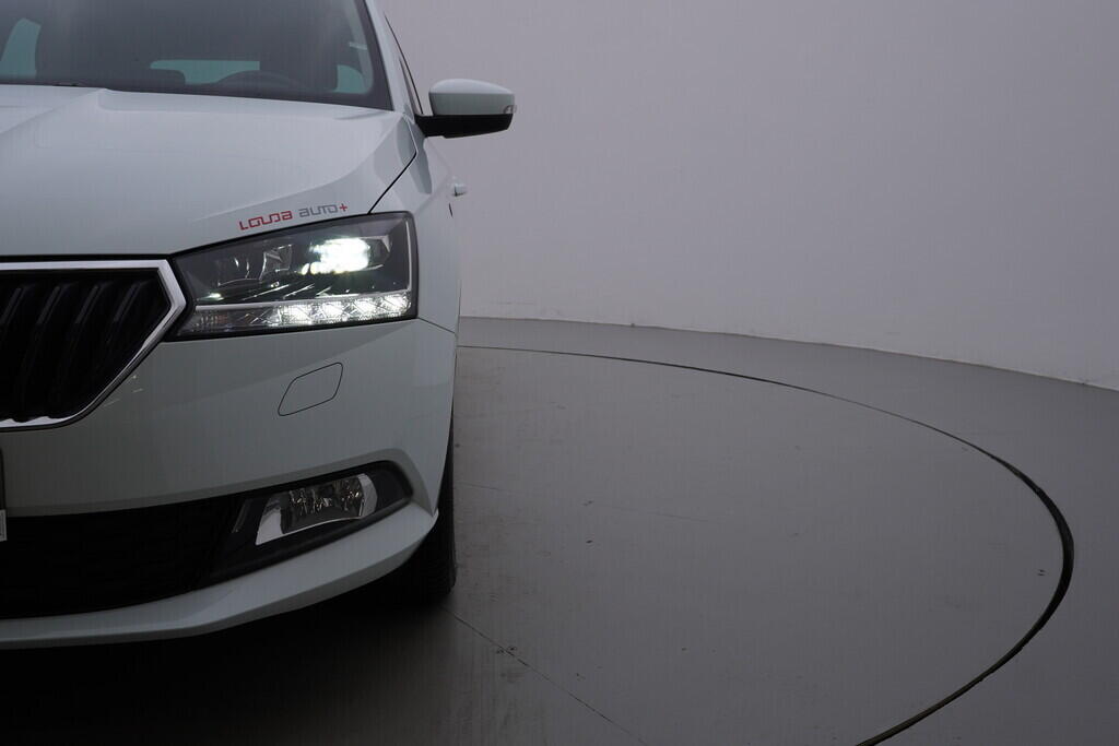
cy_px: 373
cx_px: 560
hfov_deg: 53.1
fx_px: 1119
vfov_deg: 36.9
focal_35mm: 36
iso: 125
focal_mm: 24
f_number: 5.6
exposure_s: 1/160
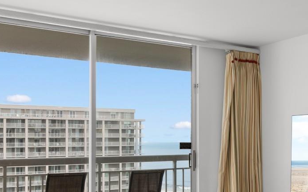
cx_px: 214
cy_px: 130
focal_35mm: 50
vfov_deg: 25.7
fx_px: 420
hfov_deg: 39.6
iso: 100
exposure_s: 1/2
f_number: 5
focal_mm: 14
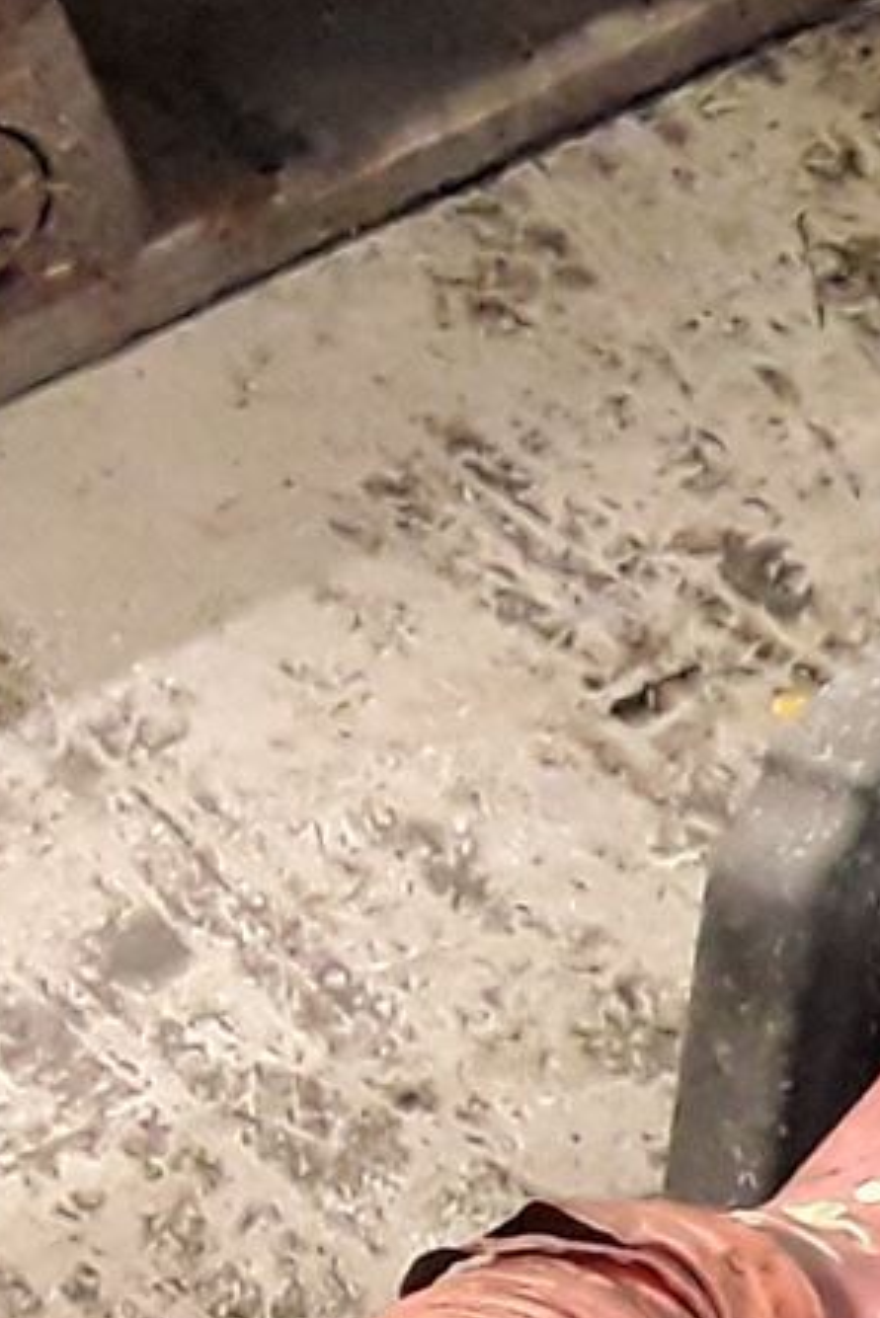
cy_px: 1413
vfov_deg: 15.0
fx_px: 4909
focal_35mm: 134
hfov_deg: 8.7
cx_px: 2519
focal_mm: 2.91
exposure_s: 1/50
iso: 250
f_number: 1.9
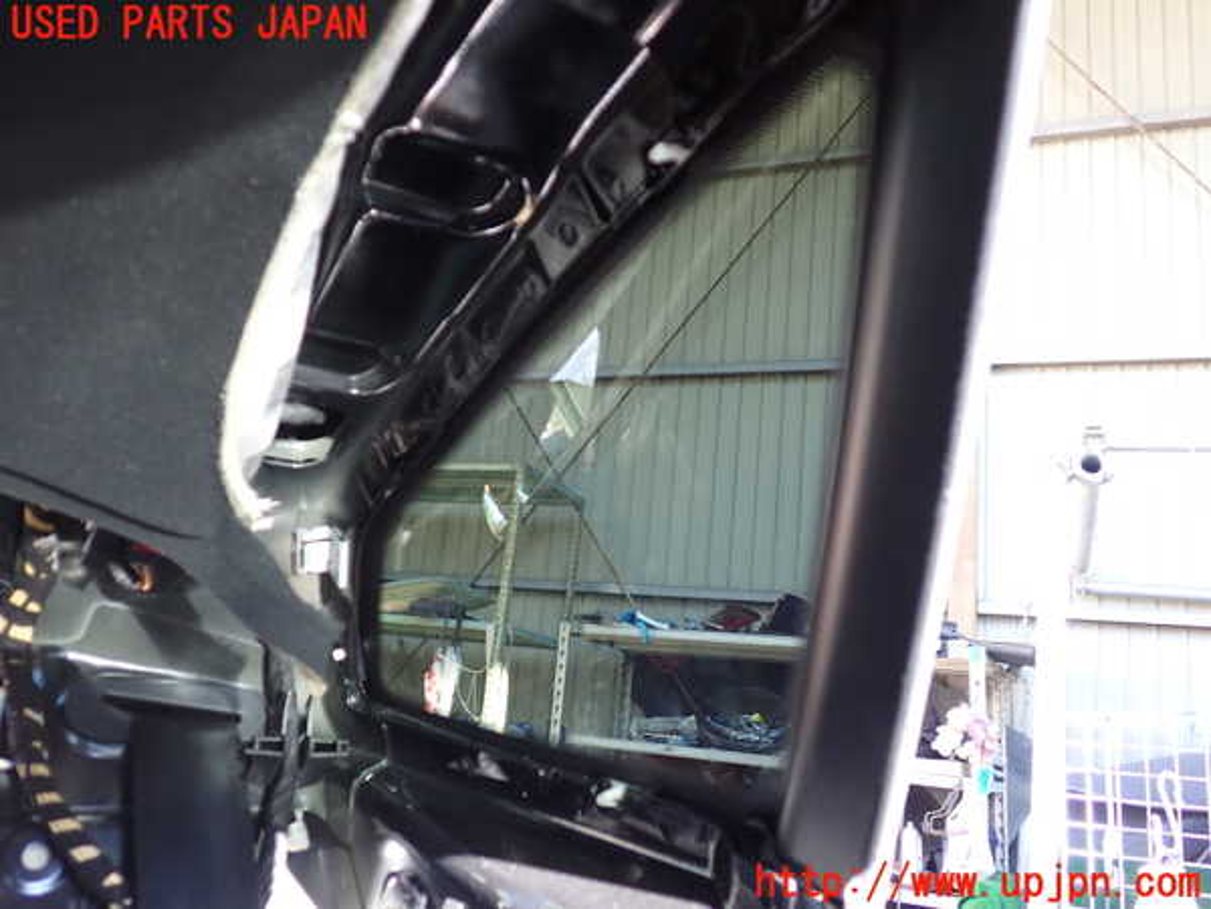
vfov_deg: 46.8
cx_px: 606
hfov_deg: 60.0
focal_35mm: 30
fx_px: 1050
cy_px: 454
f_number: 2.3
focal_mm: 5.4
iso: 200
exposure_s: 1/60
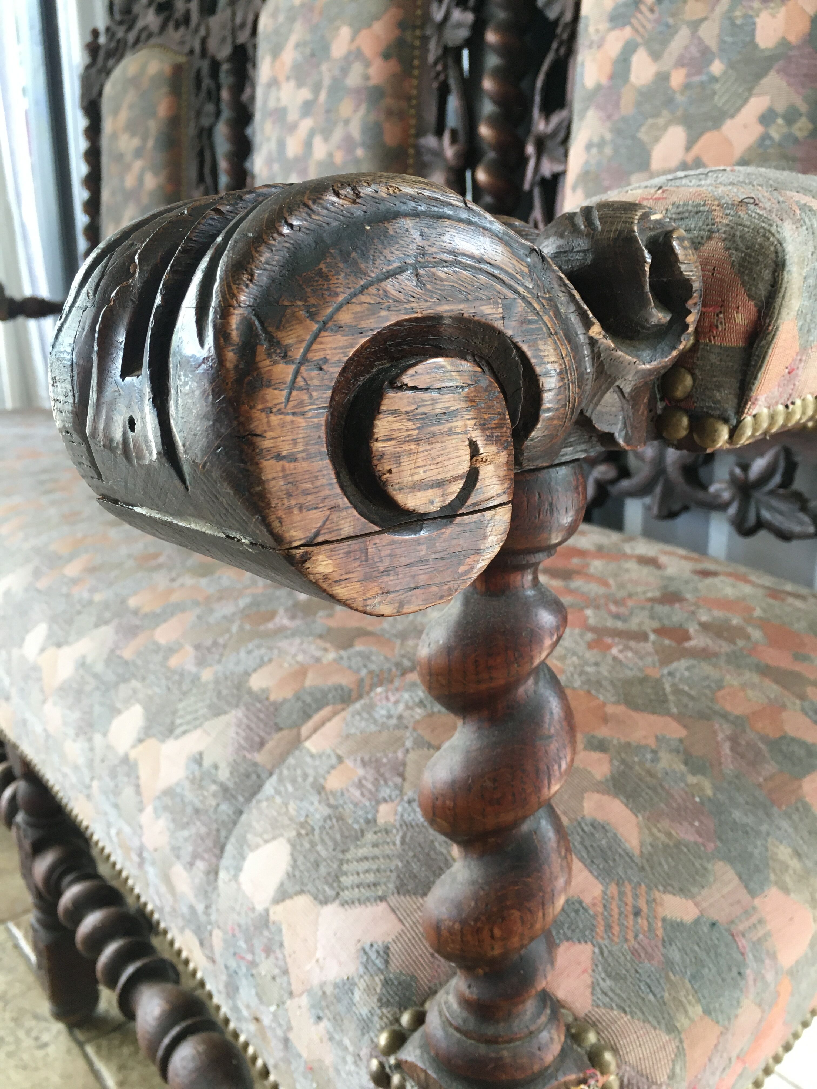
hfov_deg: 48.2
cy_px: 544
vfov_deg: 61.7
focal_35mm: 29
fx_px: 913
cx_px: 408
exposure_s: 1/33
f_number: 2.2
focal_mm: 4.15
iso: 50
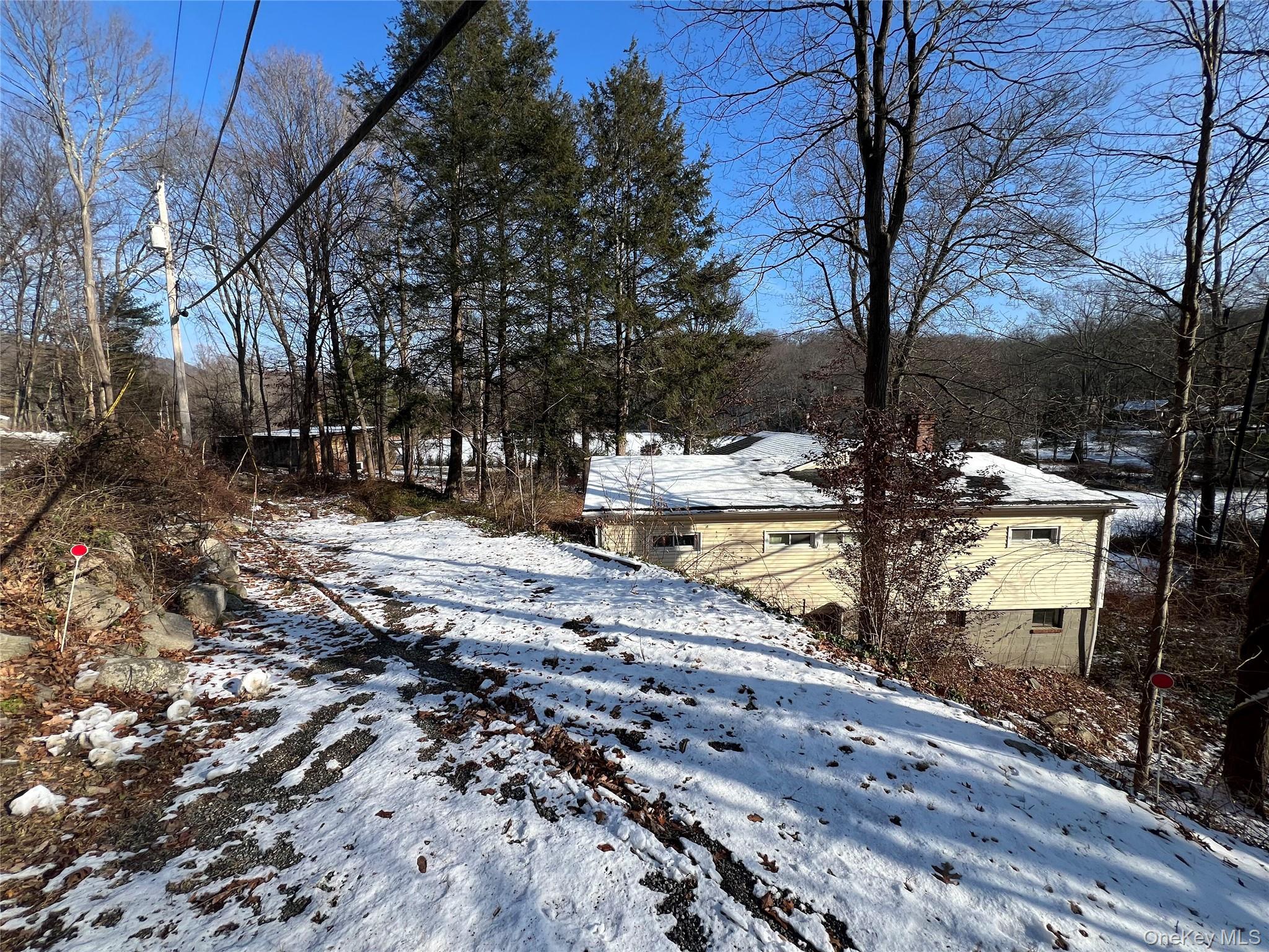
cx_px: 634
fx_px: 477
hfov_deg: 106.2
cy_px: 476
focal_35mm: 13
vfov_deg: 89.9
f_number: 1.8
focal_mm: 1.57
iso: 32
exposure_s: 1/1309
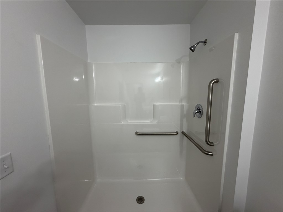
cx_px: 142
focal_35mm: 14
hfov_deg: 102.1
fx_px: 114
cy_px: 106
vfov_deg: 85.7
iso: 160
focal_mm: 2.22
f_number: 2.2
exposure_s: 1/120
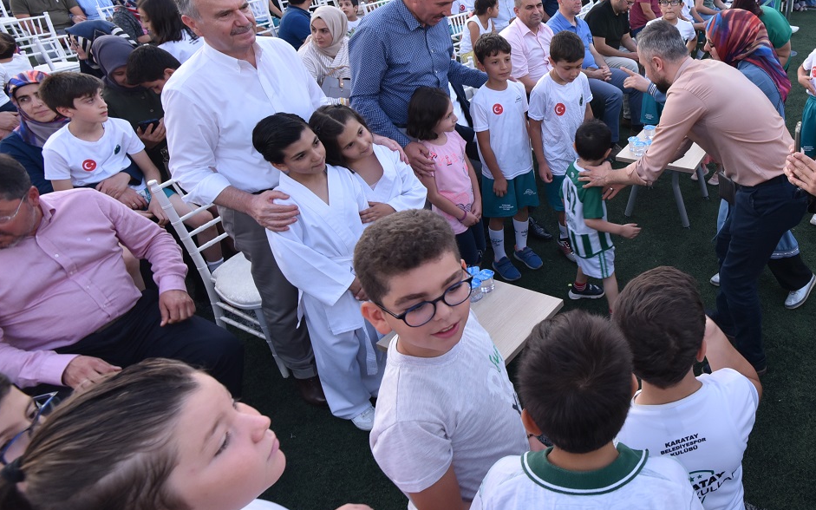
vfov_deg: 46.7
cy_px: 164
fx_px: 578
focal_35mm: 26
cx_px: 637
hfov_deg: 65.0
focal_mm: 16
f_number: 6.3
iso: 400
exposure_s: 1/80
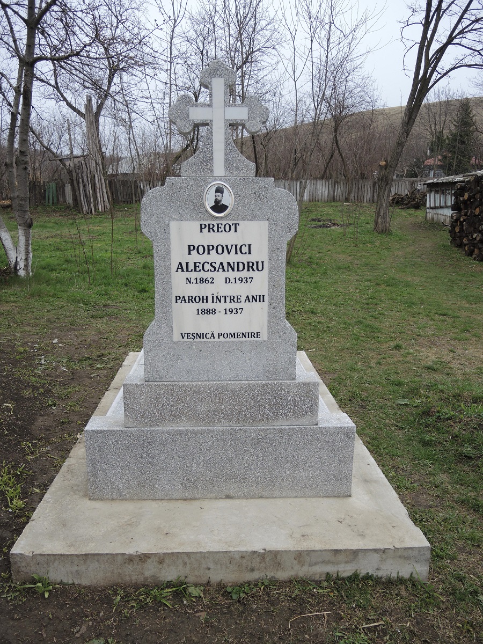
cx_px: 242
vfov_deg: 63.4
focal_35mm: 28
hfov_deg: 49.7
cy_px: 322
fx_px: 521
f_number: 2
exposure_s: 1/500
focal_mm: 6
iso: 80
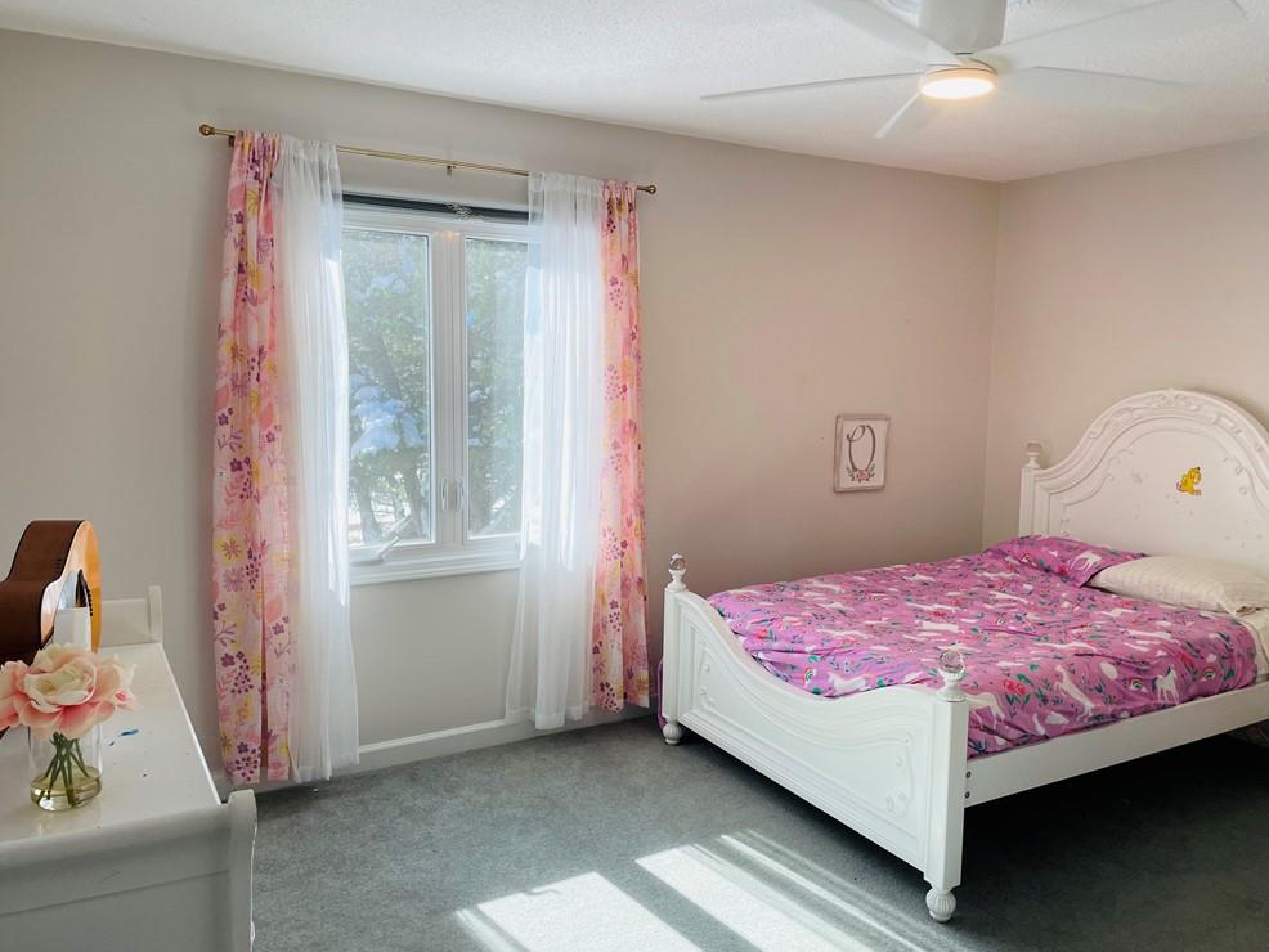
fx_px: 990
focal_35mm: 27
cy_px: 479
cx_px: 649
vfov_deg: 51.4
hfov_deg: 65.3
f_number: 1.6
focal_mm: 4.2
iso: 40
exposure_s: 1/264
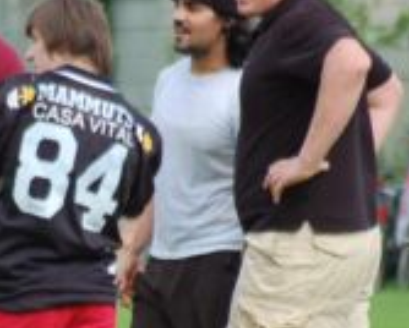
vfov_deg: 1.4
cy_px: 191
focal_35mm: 1141
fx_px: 13828
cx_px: 80
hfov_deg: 1.7
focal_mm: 300
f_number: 5.6
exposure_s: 1/500
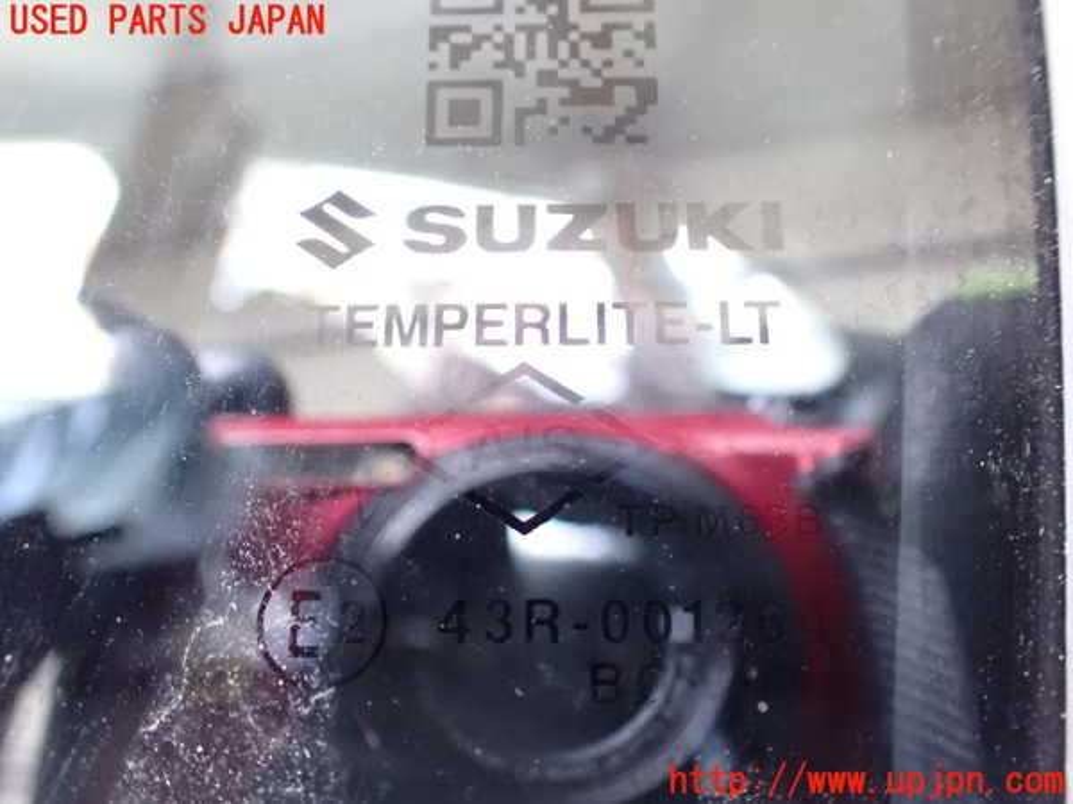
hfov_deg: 60.0
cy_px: 402
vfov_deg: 46.8
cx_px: 536
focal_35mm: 30
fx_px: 930
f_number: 2.3
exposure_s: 1/15
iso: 1600
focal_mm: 5.4
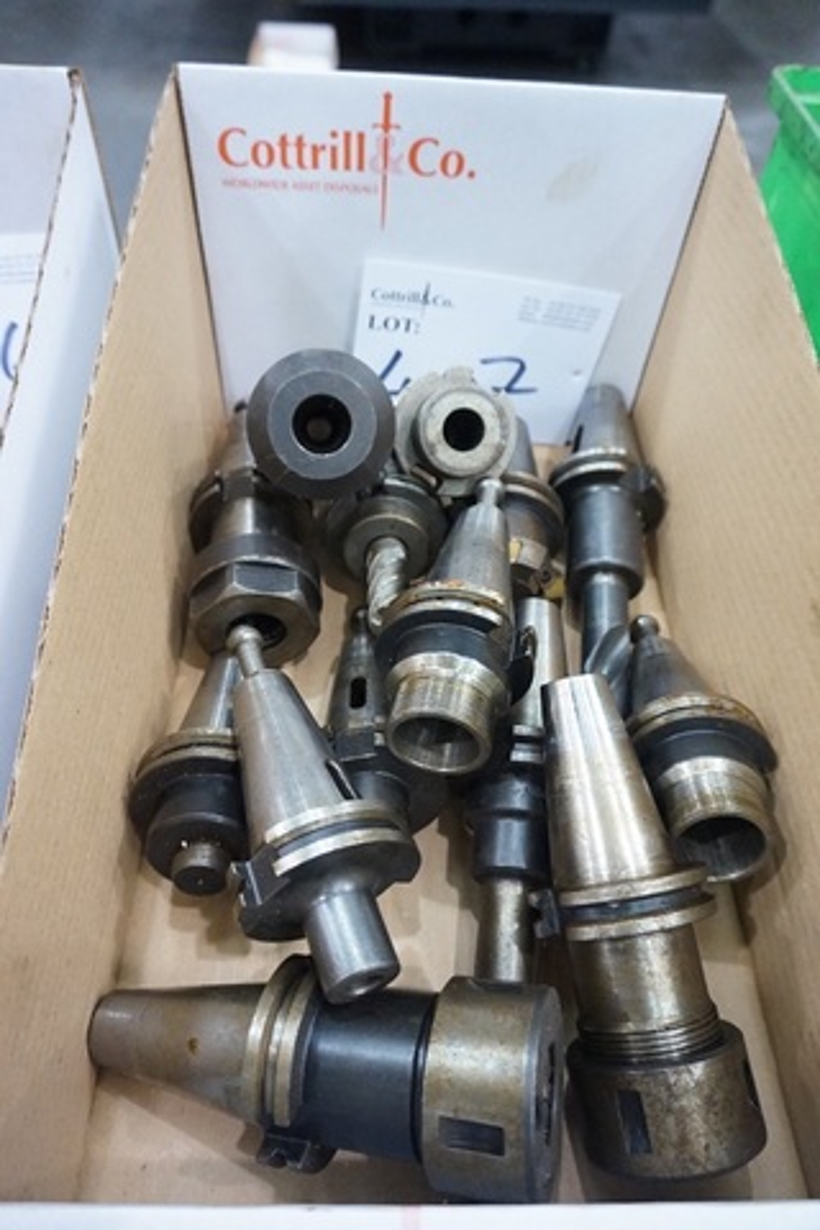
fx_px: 820
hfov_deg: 53.1
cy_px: 615
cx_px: 410
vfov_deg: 73.7
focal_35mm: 24
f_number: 3.5
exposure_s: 1/60
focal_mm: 16
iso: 3200
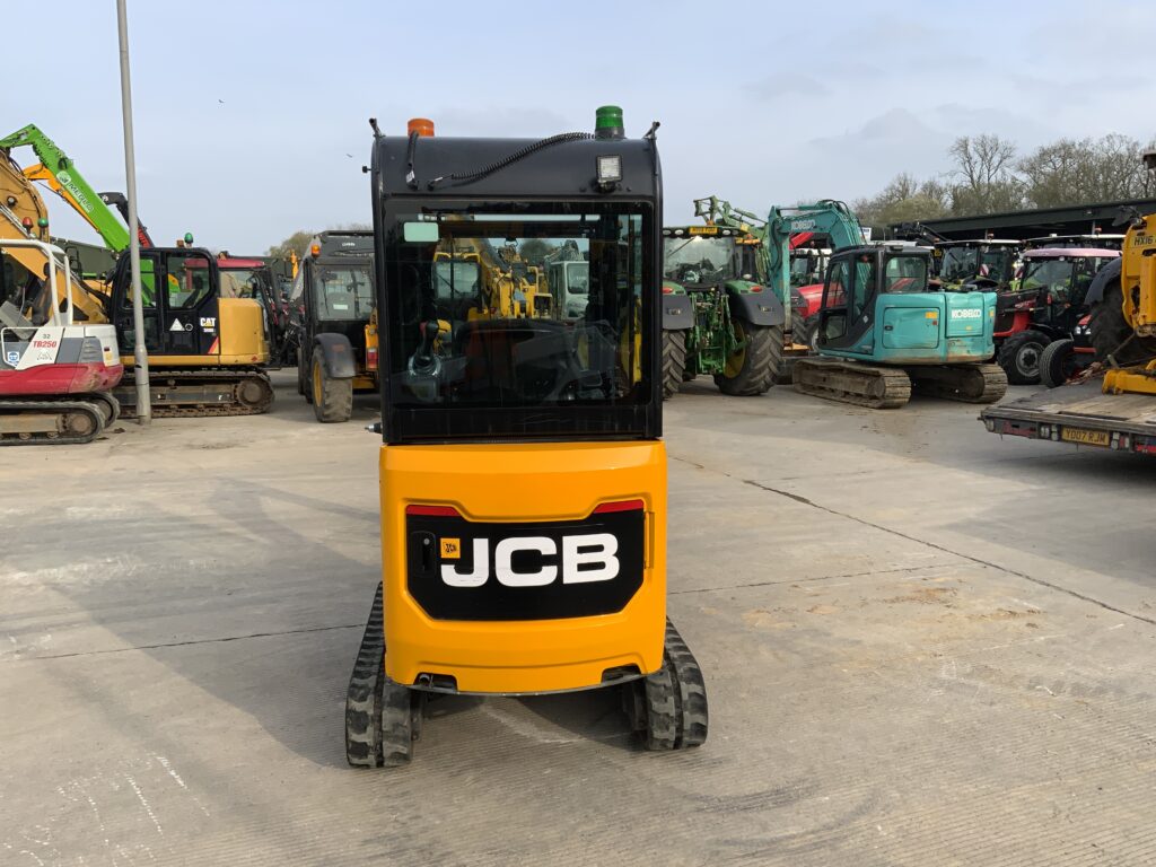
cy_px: 434
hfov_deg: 61.7
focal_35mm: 29
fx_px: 968
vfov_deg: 48.2
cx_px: 578
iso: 16
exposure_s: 1/1055
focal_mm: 3
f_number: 1.8
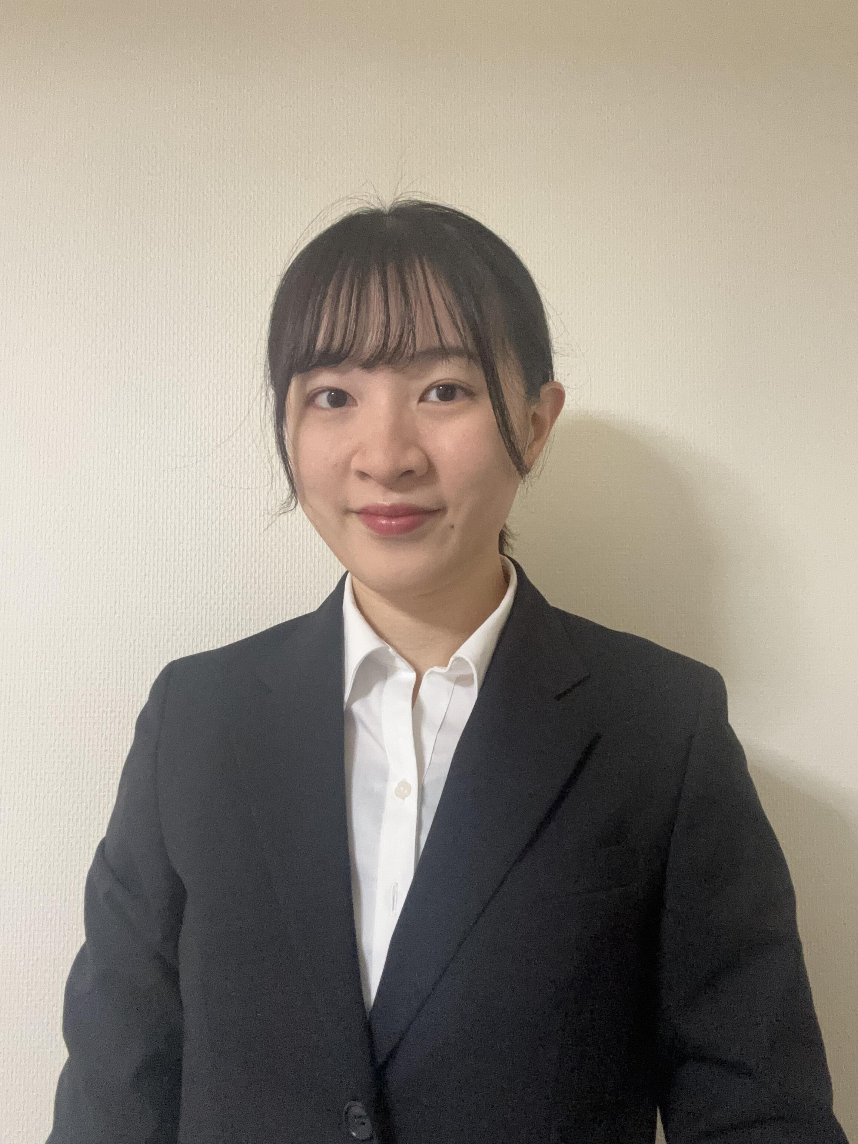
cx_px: 429
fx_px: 991
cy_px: 572
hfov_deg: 46.8
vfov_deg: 60.0
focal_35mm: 30
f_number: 1.9
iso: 320
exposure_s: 1/50
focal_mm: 2.7
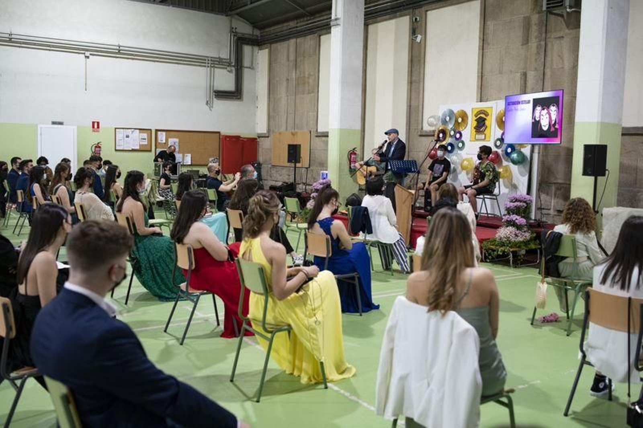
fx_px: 625
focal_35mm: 35
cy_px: 214
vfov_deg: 37.8
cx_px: 322
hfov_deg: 54.4
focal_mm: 35
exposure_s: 1/125
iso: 1250
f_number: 3.2
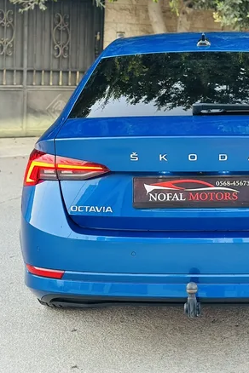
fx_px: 851
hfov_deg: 16.6
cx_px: 188
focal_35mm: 82
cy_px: 102
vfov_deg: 24.5
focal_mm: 6.86
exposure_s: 1/60
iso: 250
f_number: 1.78
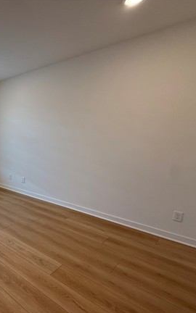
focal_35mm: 22
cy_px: 171
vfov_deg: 79.5
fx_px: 188
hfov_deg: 43.0
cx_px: -20
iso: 100
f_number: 2.2
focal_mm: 2.22
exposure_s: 1/120
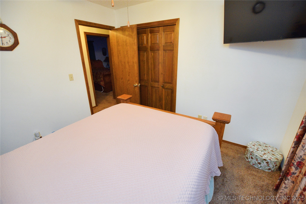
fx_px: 127
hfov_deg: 100.4
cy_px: 102
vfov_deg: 77.3
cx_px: 153
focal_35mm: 15
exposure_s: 1/60
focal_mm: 10
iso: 1400
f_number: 3.5
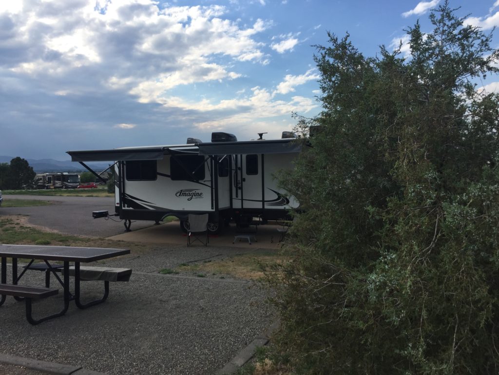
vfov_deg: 48.2
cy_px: 188
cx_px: 250
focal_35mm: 29
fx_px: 418
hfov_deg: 61.7
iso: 32
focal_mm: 4.15
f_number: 2.2
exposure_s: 1/1582
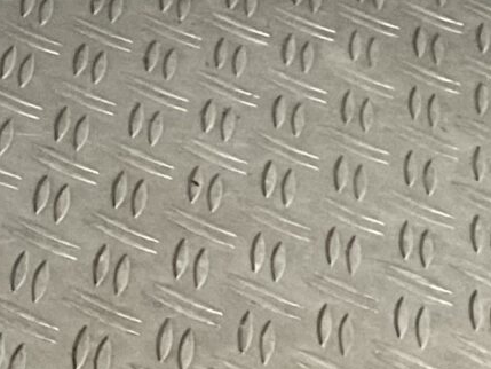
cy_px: -351
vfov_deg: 8.2
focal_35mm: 173
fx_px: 2455
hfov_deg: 9.3
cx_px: -926
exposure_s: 1/30
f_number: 1.8
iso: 320
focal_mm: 3
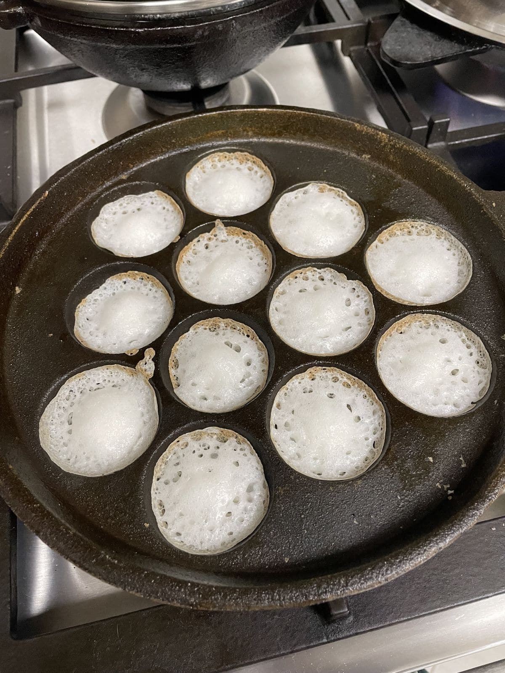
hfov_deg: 53.1
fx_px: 506
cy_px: 336
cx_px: 252
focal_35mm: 26
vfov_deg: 67.3
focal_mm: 4.2
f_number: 1.6
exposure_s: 1/50
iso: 400
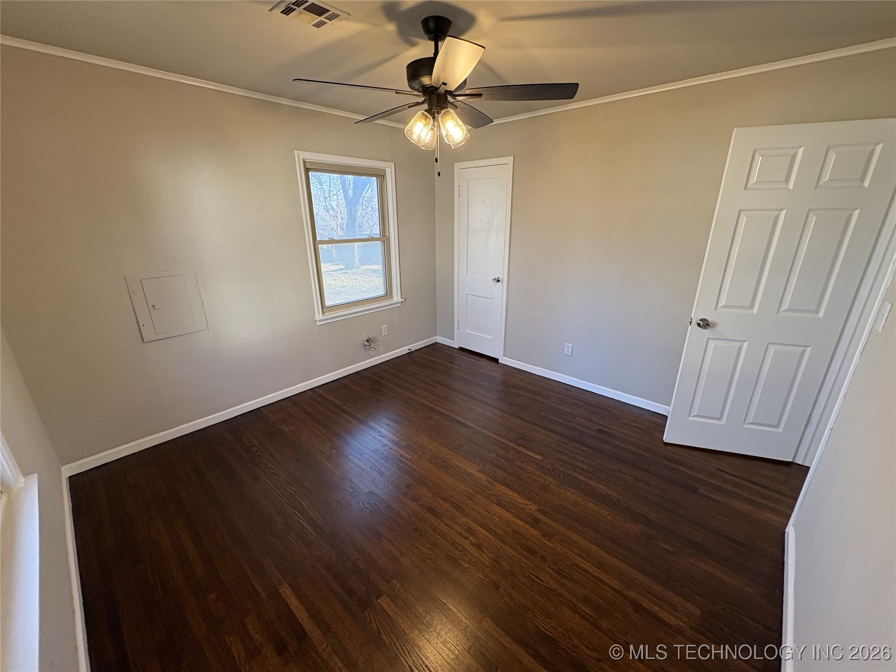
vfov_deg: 85.7
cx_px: 448
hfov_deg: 102.1
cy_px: 336
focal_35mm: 14
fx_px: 362
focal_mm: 2.22
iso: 125
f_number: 2.2
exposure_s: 1/120
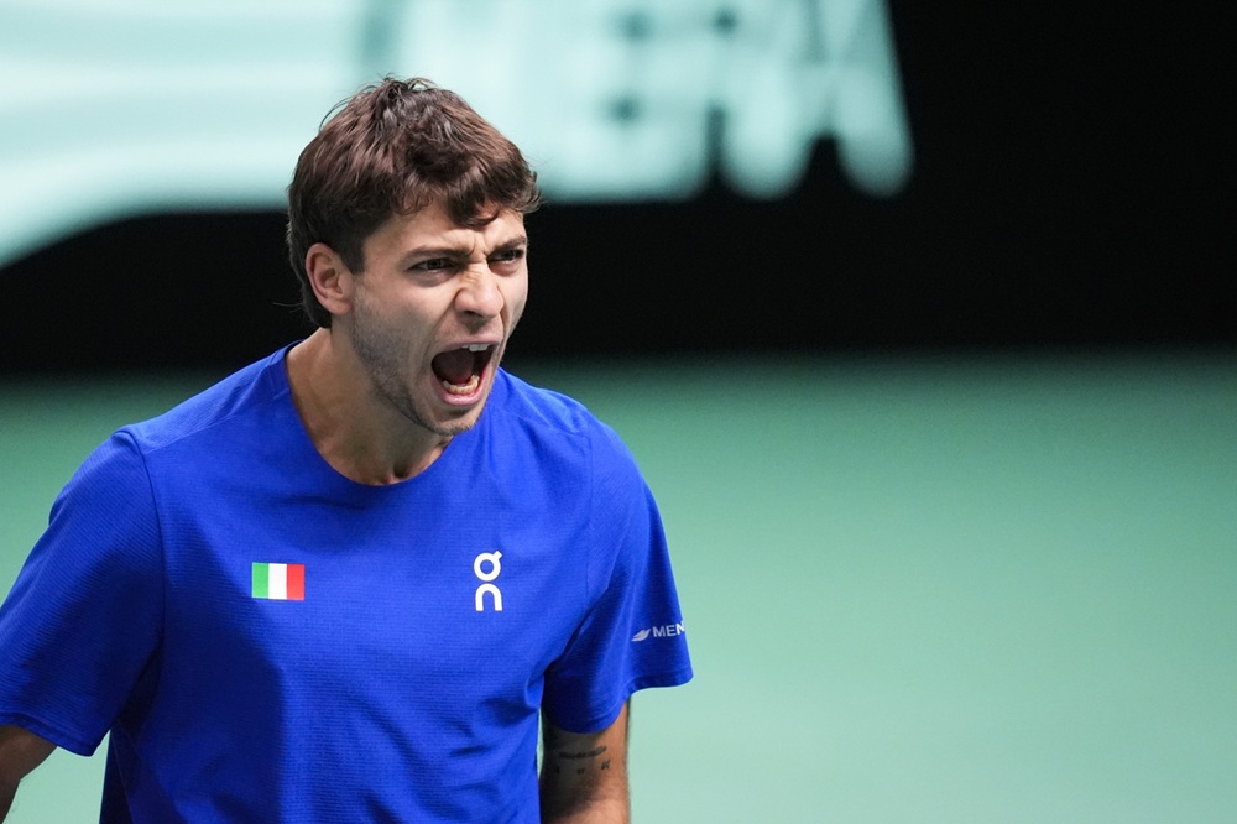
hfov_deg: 5.2
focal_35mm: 400
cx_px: 618
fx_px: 13739
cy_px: 412
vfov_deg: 3.4
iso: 6400
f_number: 2.8
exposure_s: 1/2500
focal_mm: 400
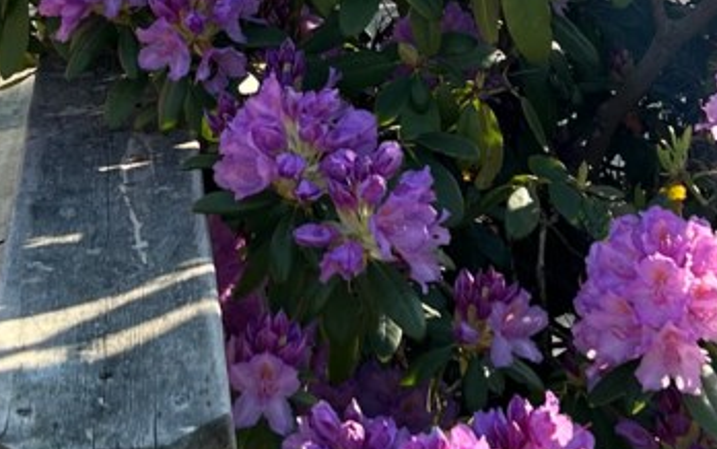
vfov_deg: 11.3
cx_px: 363
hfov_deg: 18.3
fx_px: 2229
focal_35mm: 114
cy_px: -91
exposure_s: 1/880
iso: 50
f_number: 1.5
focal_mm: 5.7
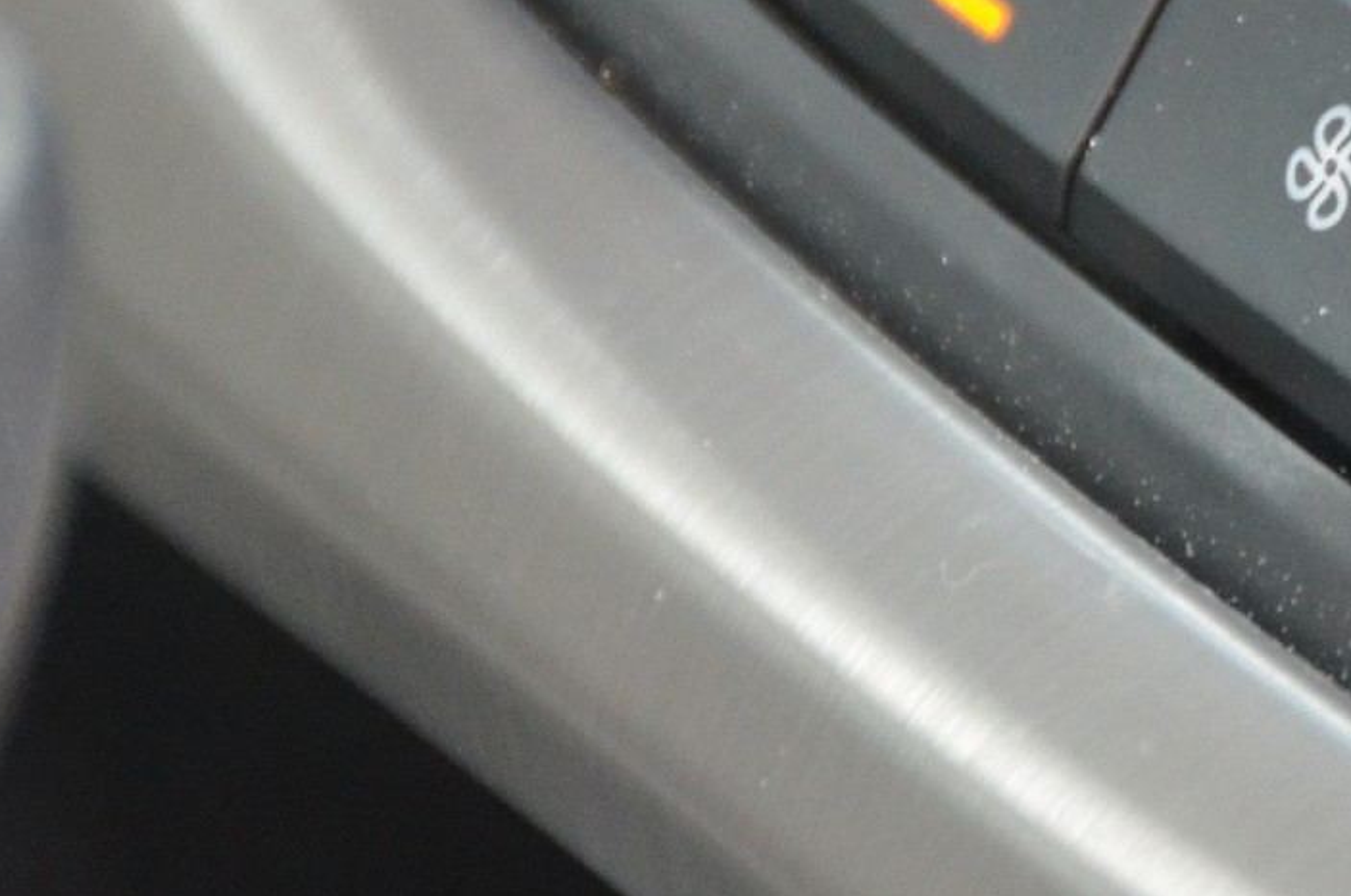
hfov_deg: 1.9
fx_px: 39969
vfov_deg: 1.3
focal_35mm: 1067
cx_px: 1633
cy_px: -596
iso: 1600
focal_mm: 200
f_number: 5.6
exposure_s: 1/200
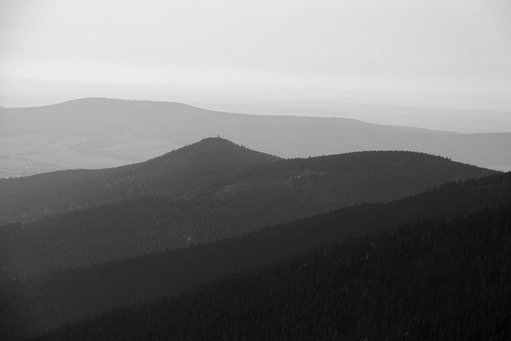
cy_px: 170
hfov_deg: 13.4
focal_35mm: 153
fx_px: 2172
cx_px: 256
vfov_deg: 9.0
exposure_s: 1/500
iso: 125
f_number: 9
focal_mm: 55.66
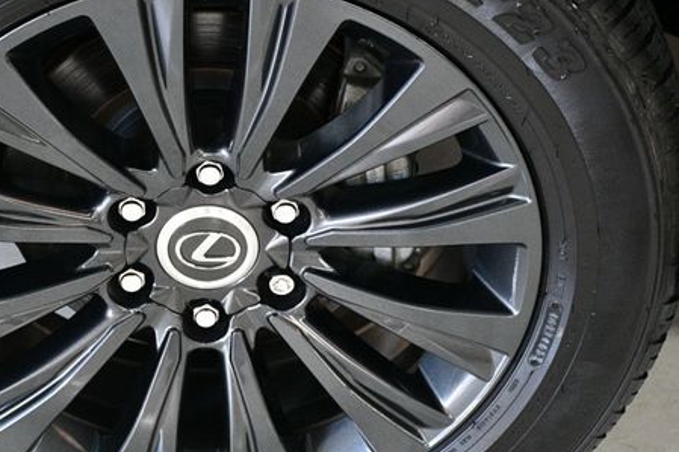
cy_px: 236
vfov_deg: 12.8
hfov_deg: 19.0
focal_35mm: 107
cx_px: 221
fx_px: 2017
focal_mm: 50
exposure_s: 1/125
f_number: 4.8
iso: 3200
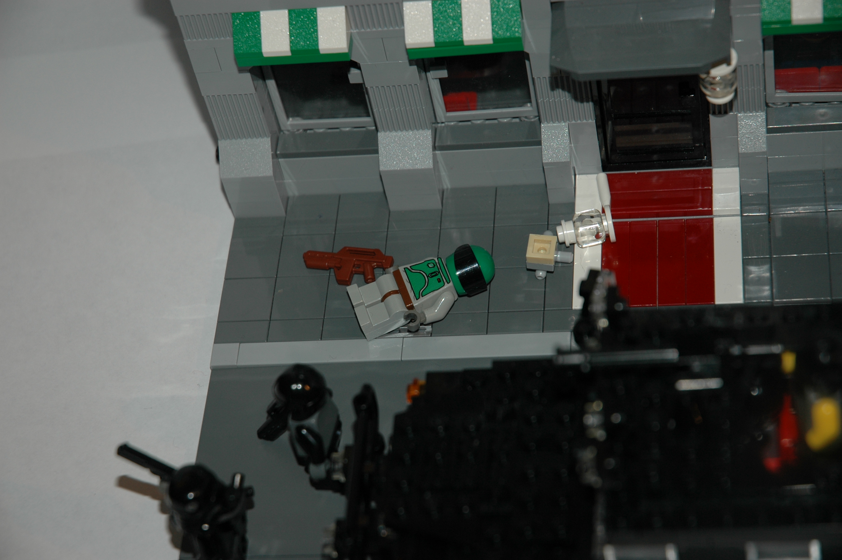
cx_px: 421
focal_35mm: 105
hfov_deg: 19.5
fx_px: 2454
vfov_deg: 13.0
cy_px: 280
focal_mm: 70
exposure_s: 1/60
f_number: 4.5
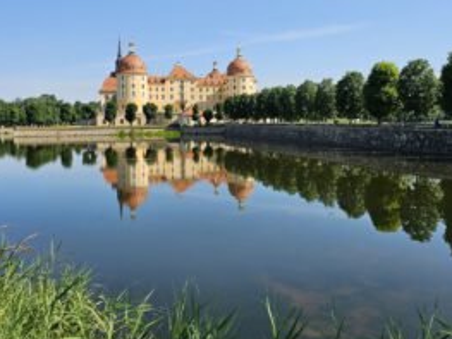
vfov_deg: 40.3
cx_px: 254
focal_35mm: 35
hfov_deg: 52.5
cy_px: 120
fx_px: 457
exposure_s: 1/750
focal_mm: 6.3
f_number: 1.7
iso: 10
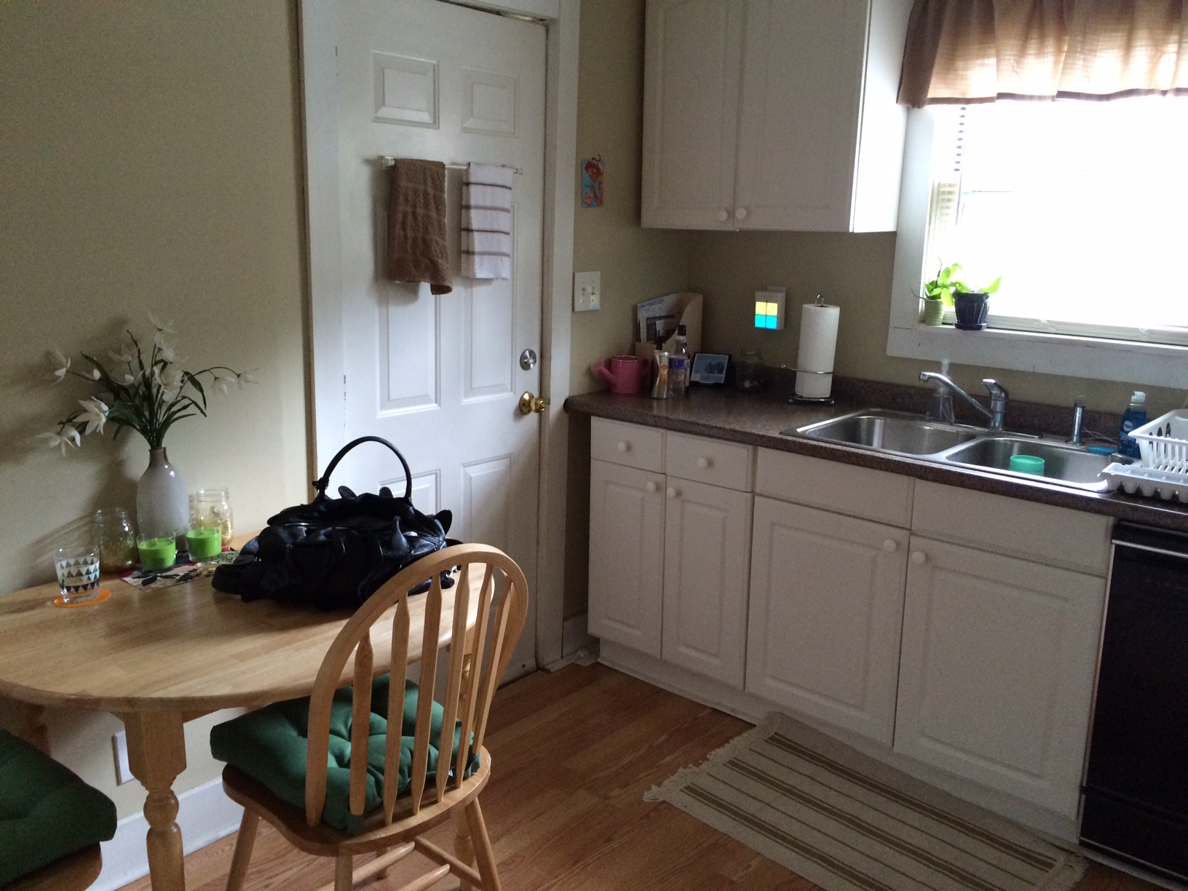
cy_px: 446
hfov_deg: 61.7
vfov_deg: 48.2
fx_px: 995
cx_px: 594
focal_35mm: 29
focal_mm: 4.15
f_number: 2.2
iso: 250
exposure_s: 1/33
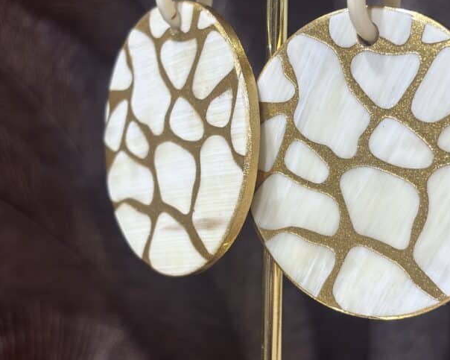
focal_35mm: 86
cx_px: 285
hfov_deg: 22.2
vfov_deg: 17.9
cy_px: 187
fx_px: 1145
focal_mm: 5.96
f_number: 1.6
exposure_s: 1/100
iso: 32
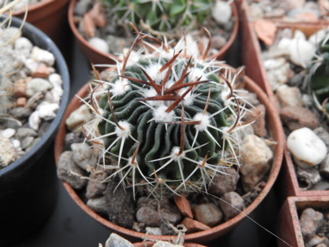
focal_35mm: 45
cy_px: 124
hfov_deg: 42.1
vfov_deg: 32.2
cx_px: 164
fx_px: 428
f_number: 4
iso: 400
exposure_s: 1/25
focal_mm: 8.1
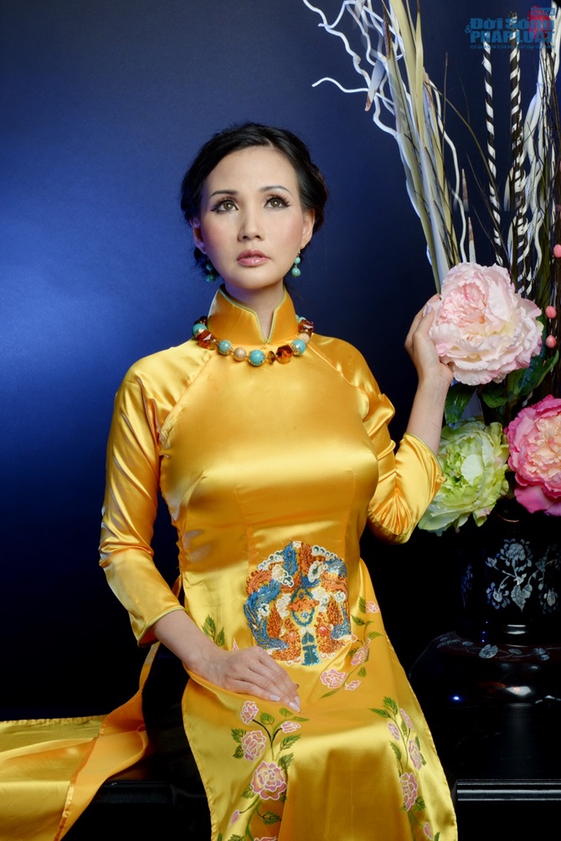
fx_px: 1635
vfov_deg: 28.8
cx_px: 280
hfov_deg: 19.5
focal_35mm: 70
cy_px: 420
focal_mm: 70
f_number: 18
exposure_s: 1/200
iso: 250
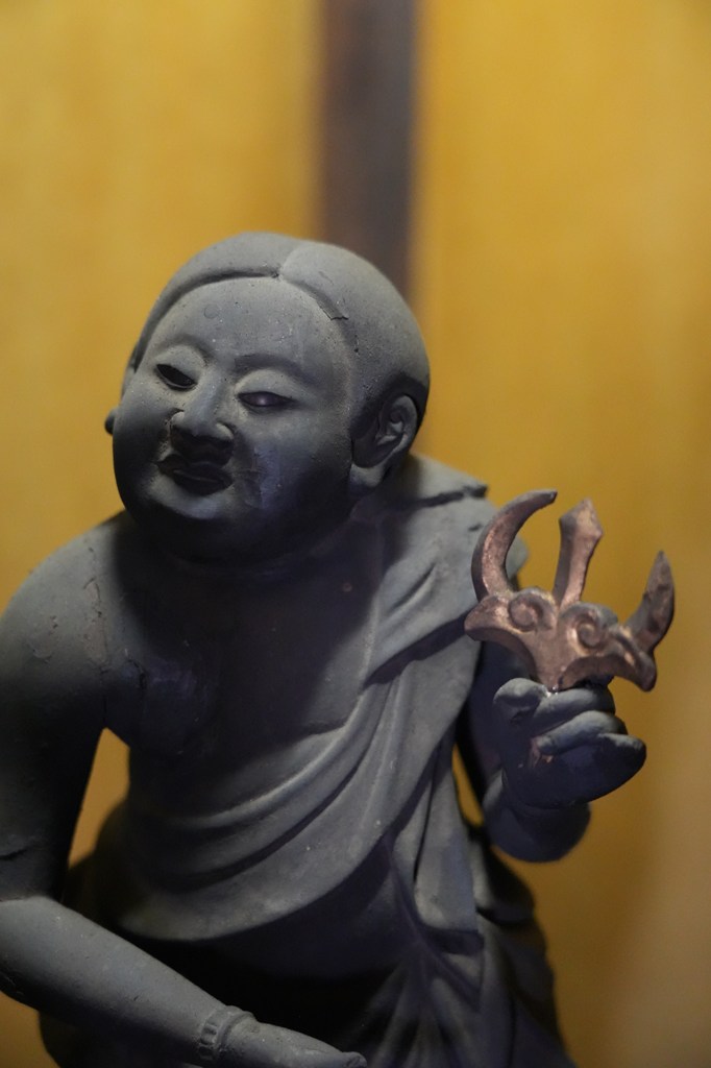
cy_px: 534
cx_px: 356
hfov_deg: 21.2
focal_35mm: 64
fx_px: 1897
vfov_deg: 31.4
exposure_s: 1/30
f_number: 4
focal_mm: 64
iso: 12800
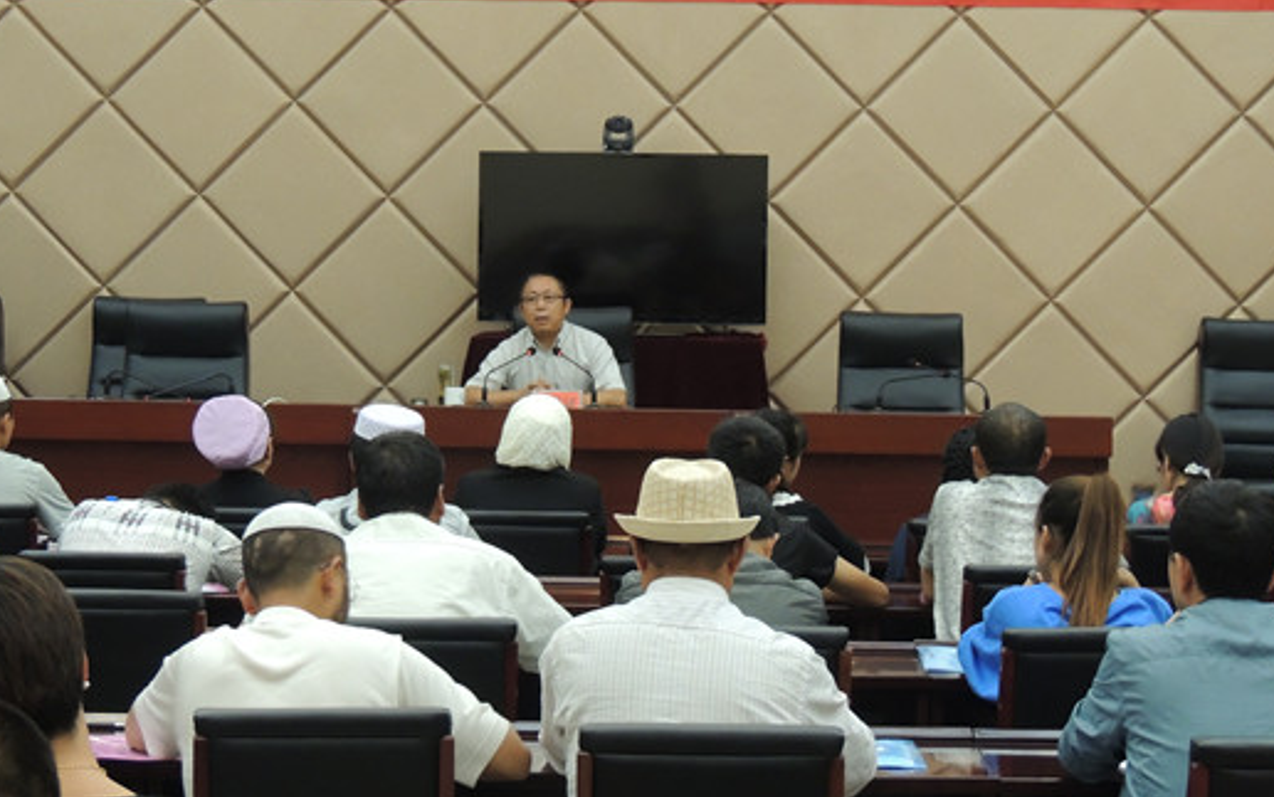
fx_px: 3196
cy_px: 306
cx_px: 578
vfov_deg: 14.2
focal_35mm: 92
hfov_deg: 22.5
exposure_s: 1/15
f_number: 3.9
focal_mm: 12.4
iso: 450
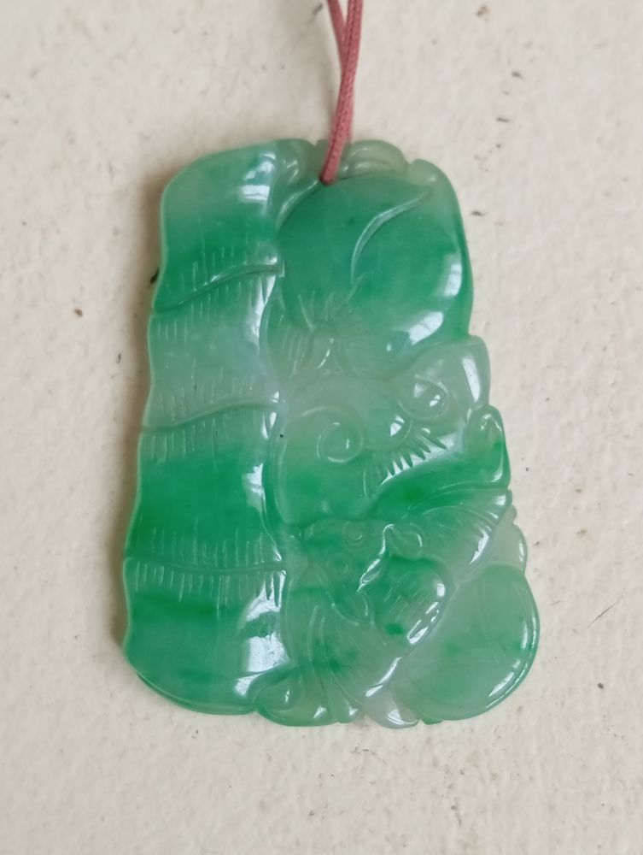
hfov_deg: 26.2
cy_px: 428
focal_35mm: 56
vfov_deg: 34.3
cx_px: 322
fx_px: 1383
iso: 918
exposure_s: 1/50
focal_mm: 4.22
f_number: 1.8
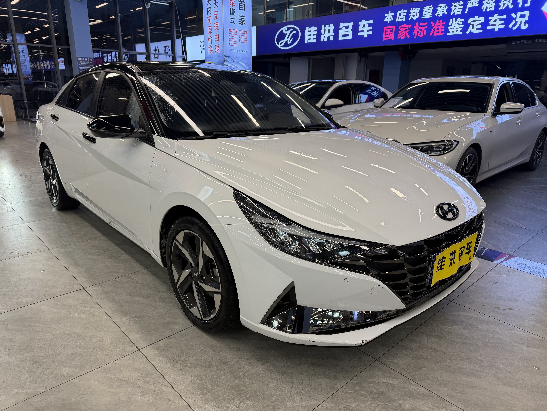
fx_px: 379
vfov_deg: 56.8
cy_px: 206
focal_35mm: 24
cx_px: 274
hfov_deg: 71.6
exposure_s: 1/128
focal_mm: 6.76
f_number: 1.78
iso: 100
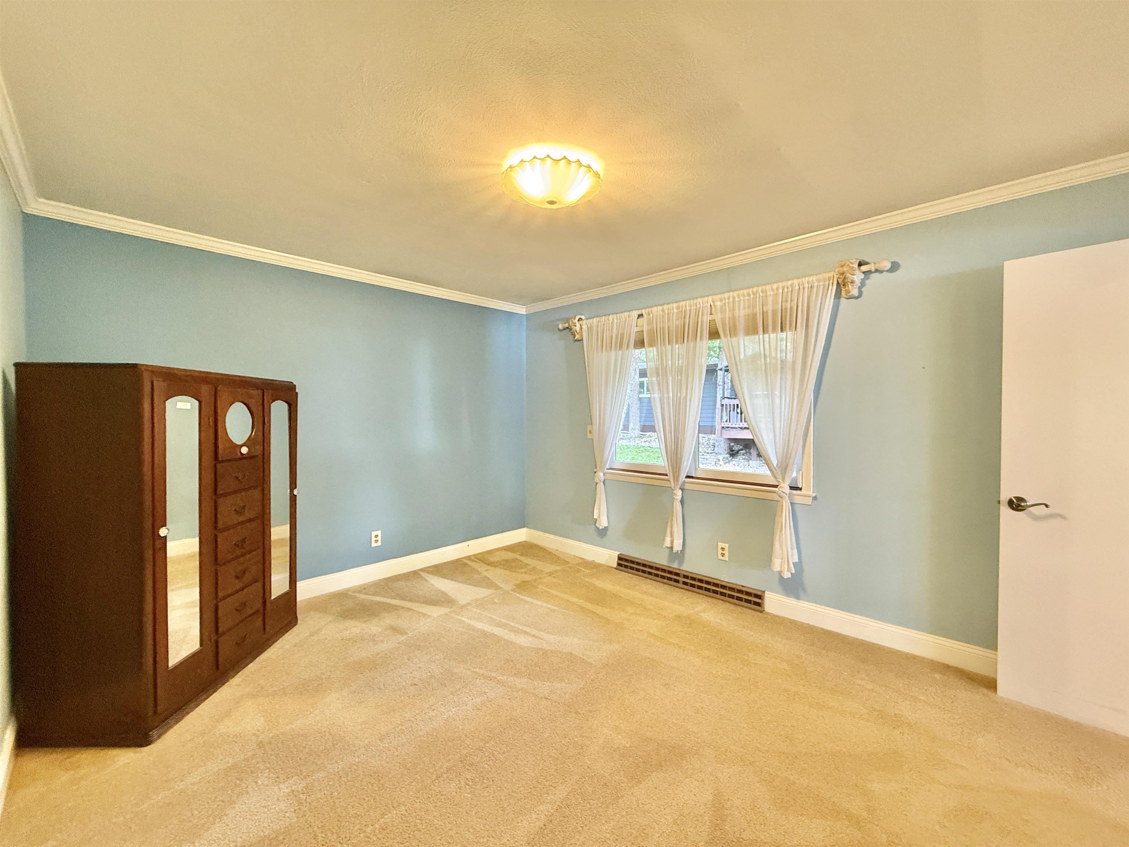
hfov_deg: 102.1
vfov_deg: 85.7
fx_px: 457
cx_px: 564
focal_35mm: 14
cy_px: 424
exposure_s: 1/60
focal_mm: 2.22
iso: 400
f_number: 2.2
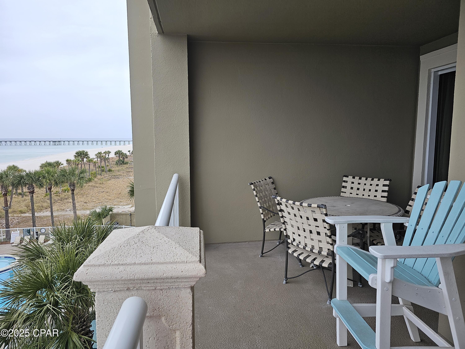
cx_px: 232
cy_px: 174
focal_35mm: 23
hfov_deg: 73.9
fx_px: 309
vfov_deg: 58.9
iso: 40
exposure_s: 1/180
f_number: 1.7
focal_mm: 6.3
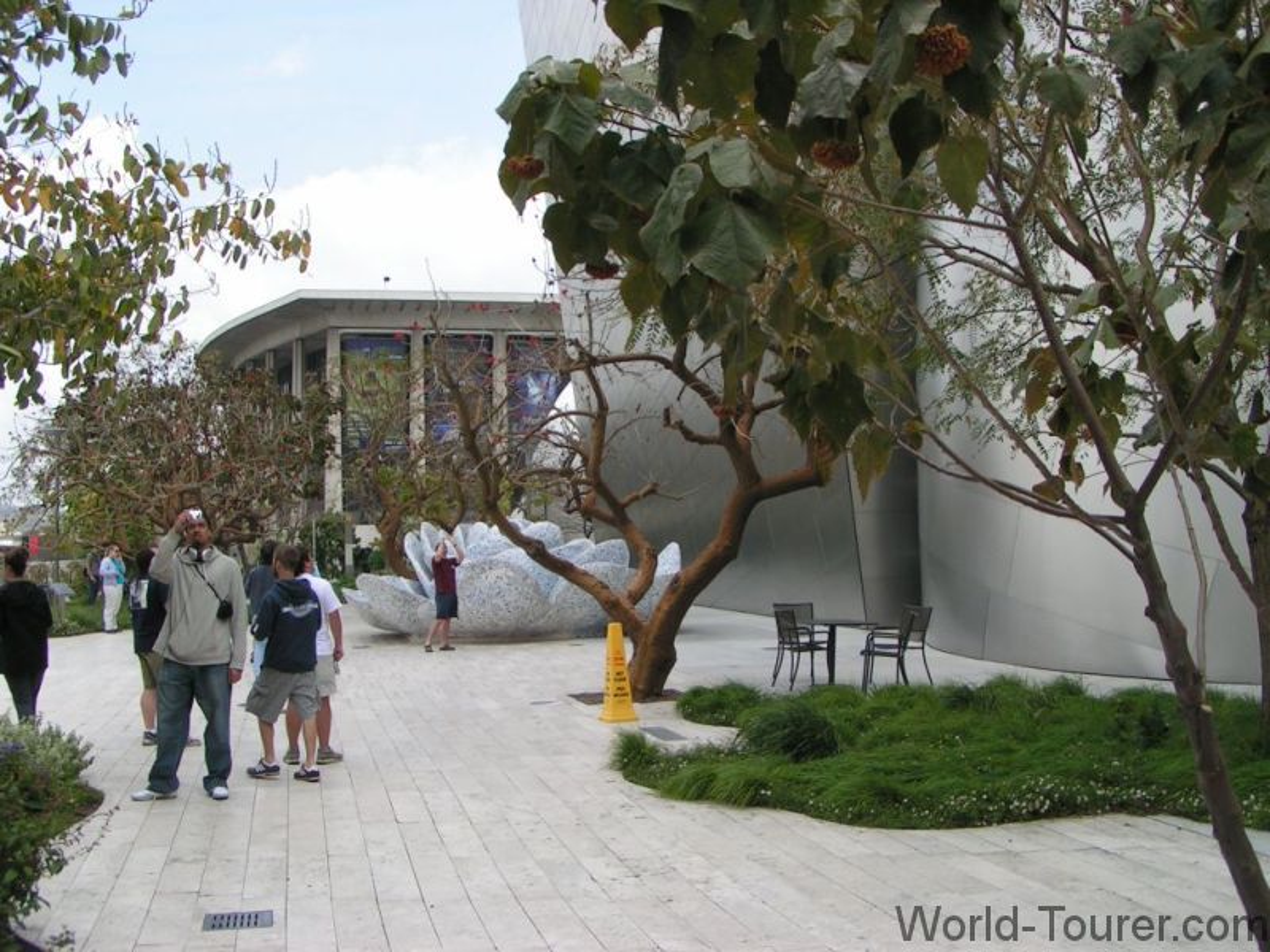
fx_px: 1394
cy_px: 476
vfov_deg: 37.7
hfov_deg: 49.0
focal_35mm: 38
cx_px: 635
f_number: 5.6
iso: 50
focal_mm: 5.8
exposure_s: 1/250
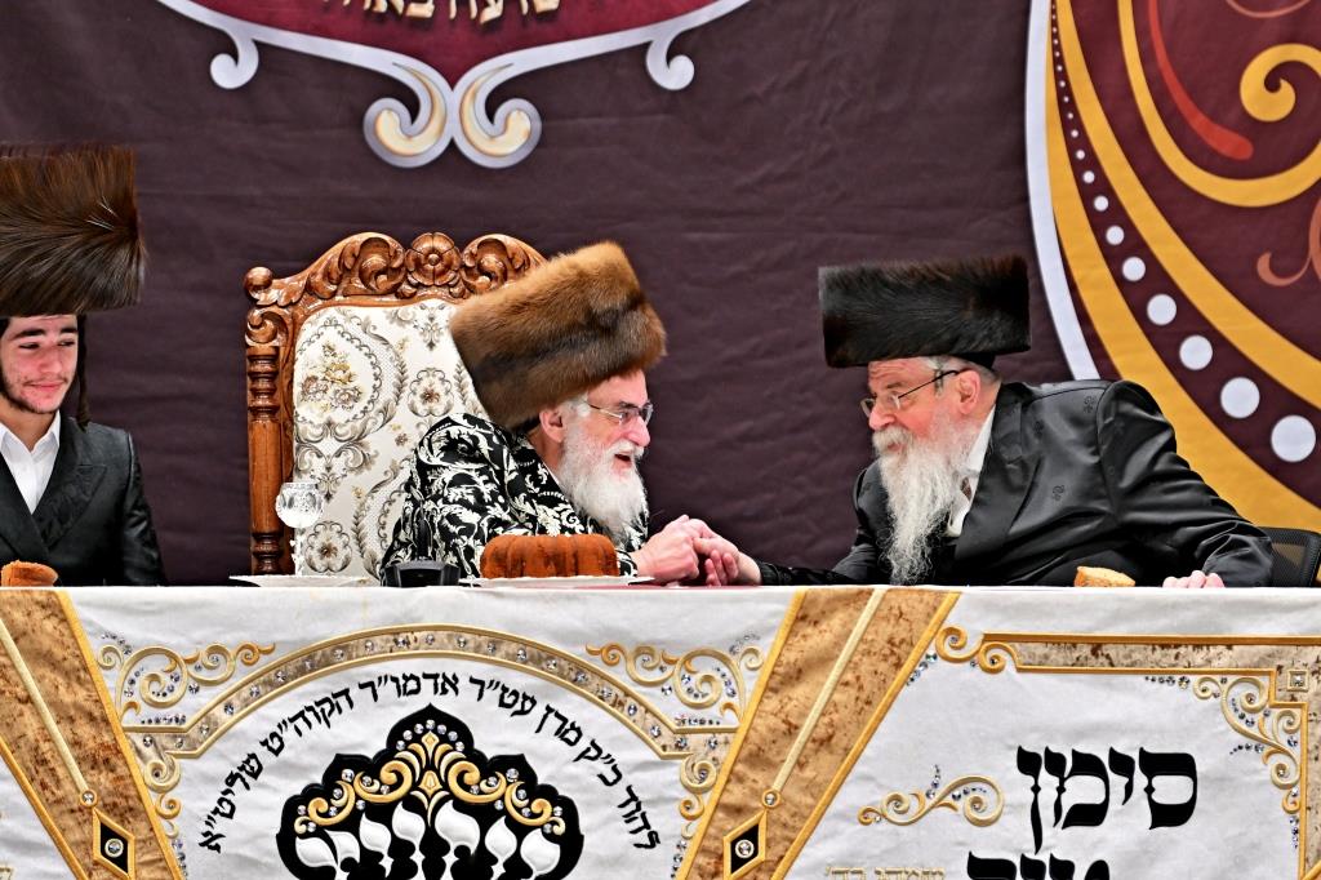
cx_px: 660
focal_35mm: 300
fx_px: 11004
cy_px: 440
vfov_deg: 4.6
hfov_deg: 6.9
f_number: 2.8
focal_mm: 200
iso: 320
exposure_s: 1/250
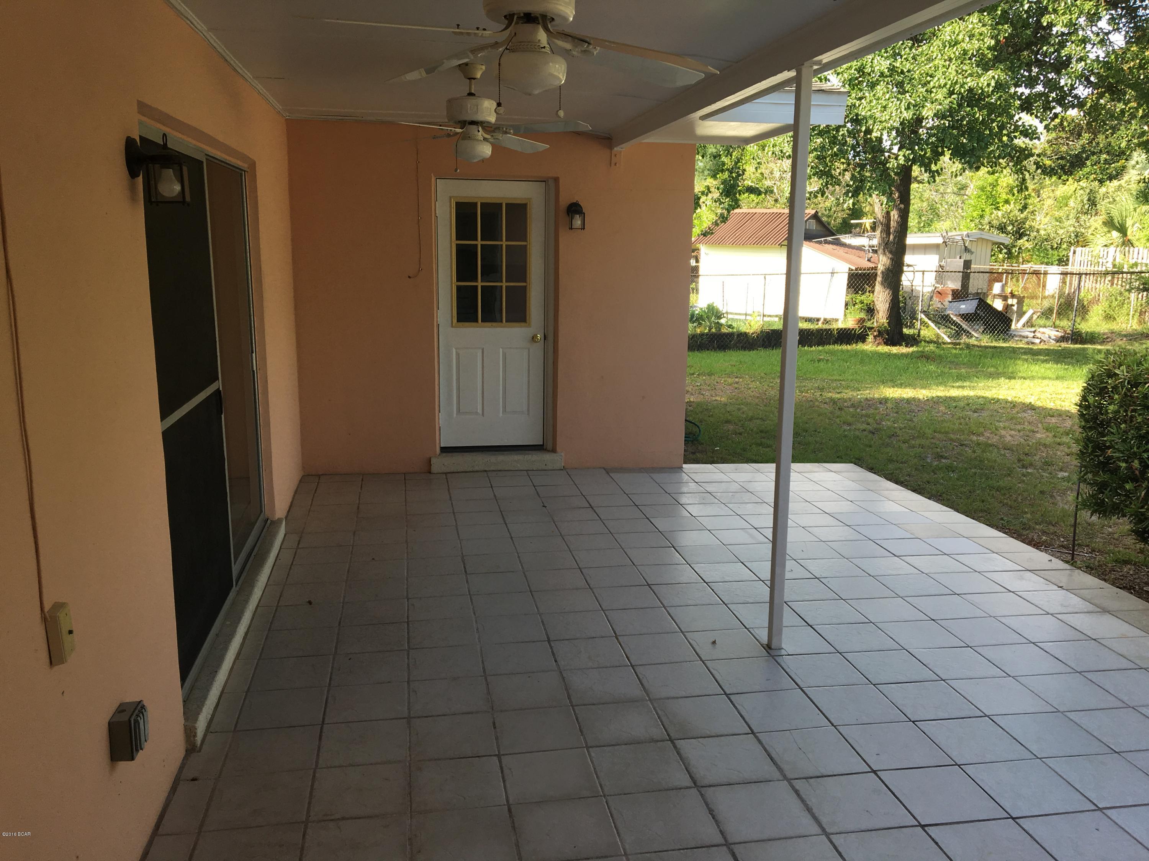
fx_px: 963
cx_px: 574
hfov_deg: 61.7
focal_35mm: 29
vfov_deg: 48.2
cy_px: 430
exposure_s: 1/246
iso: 25
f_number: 2.2
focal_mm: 4.15
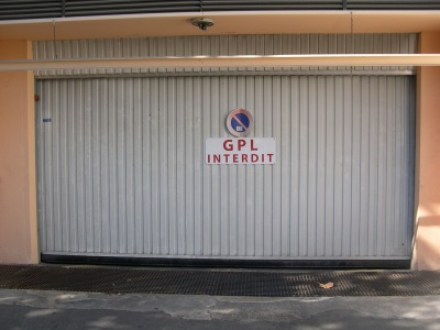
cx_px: 220
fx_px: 483
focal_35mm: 38
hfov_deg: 49.0
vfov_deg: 37.7
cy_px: 165
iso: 100
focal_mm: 8
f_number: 2.8
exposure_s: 1/330
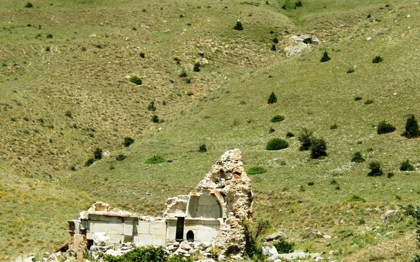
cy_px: 189
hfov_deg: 14.4
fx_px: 1659
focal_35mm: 145
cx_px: 181
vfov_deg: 9.0
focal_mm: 18.9
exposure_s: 1/500
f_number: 5.3
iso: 125
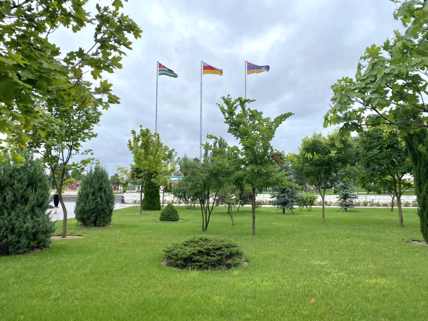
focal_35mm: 26
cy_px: 160
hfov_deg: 67.3
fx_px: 321
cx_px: 214
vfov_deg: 53.1
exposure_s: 1/1072
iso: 32
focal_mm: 4.25
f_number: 1.8
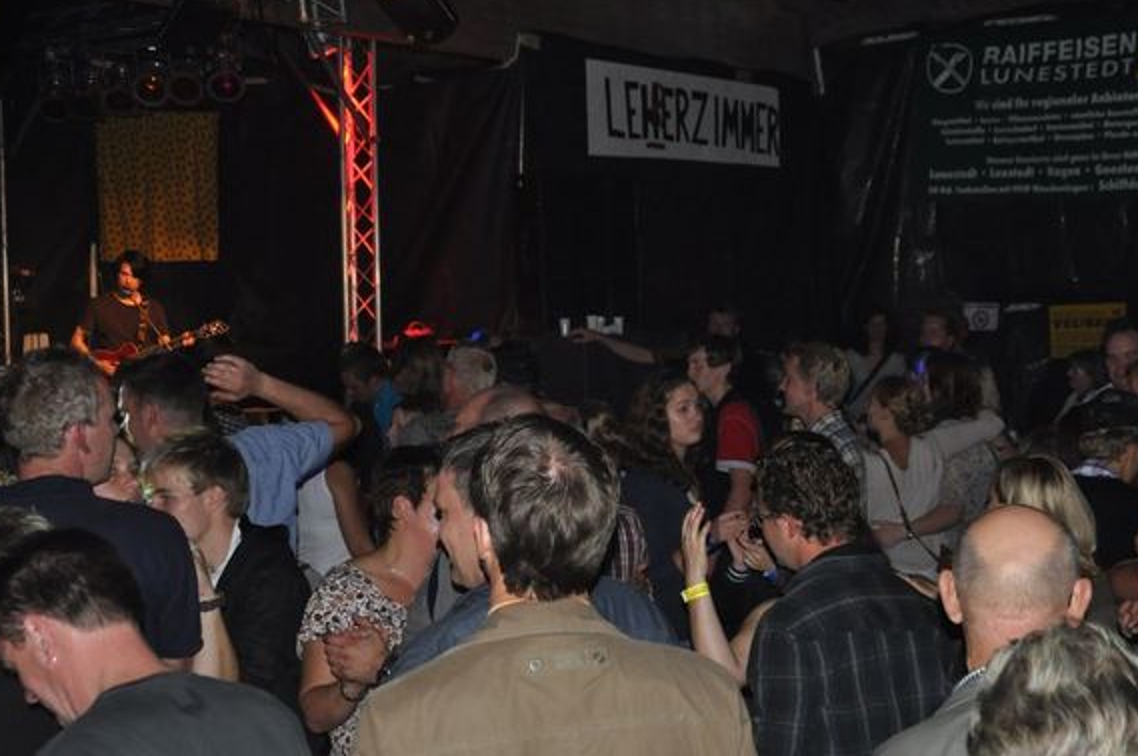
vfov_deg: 25.6
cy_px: 423
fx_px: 1664
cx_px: 680
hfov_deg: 37.6
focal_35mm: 53
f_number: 3.8
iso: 800
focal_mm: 25
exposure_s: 1/60
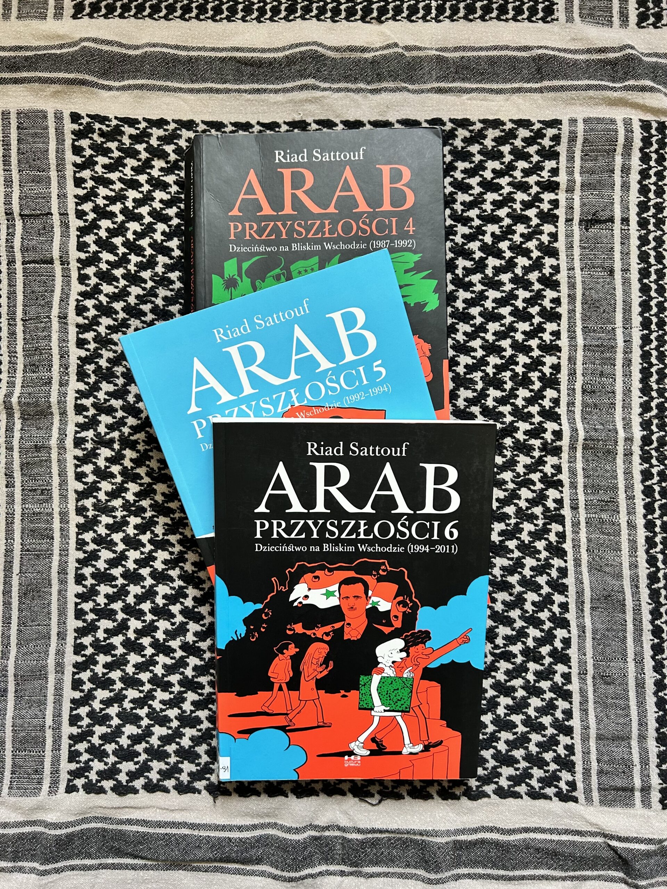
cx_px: 334
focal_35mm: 26
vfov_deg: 67.3
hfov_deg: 53.1
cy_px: 444
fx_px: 668
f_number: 1.5
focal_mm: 5.7
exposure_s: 1/67
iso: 125
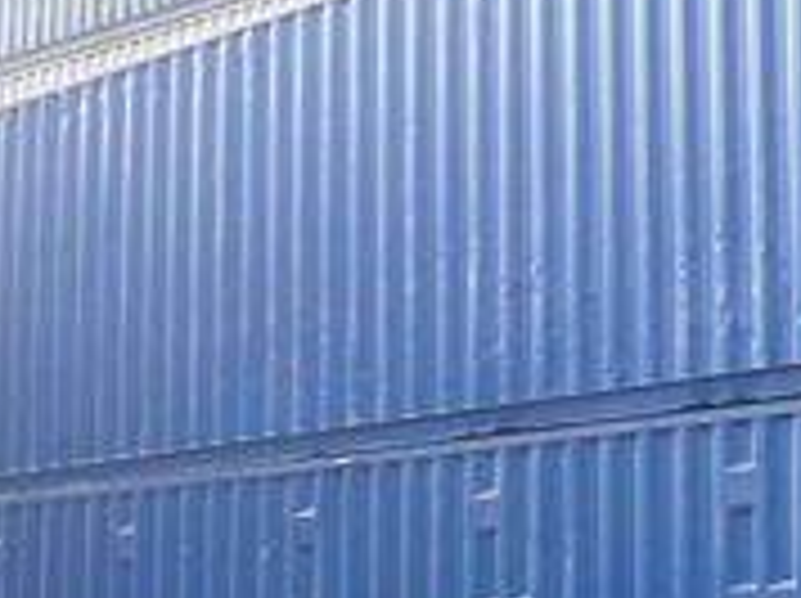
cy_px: 324
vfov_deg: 13.9
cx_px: 860
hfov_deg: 18.0
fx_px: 2449
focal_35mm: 106
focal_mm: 6.9
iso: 400
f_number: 9
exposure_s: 1/125
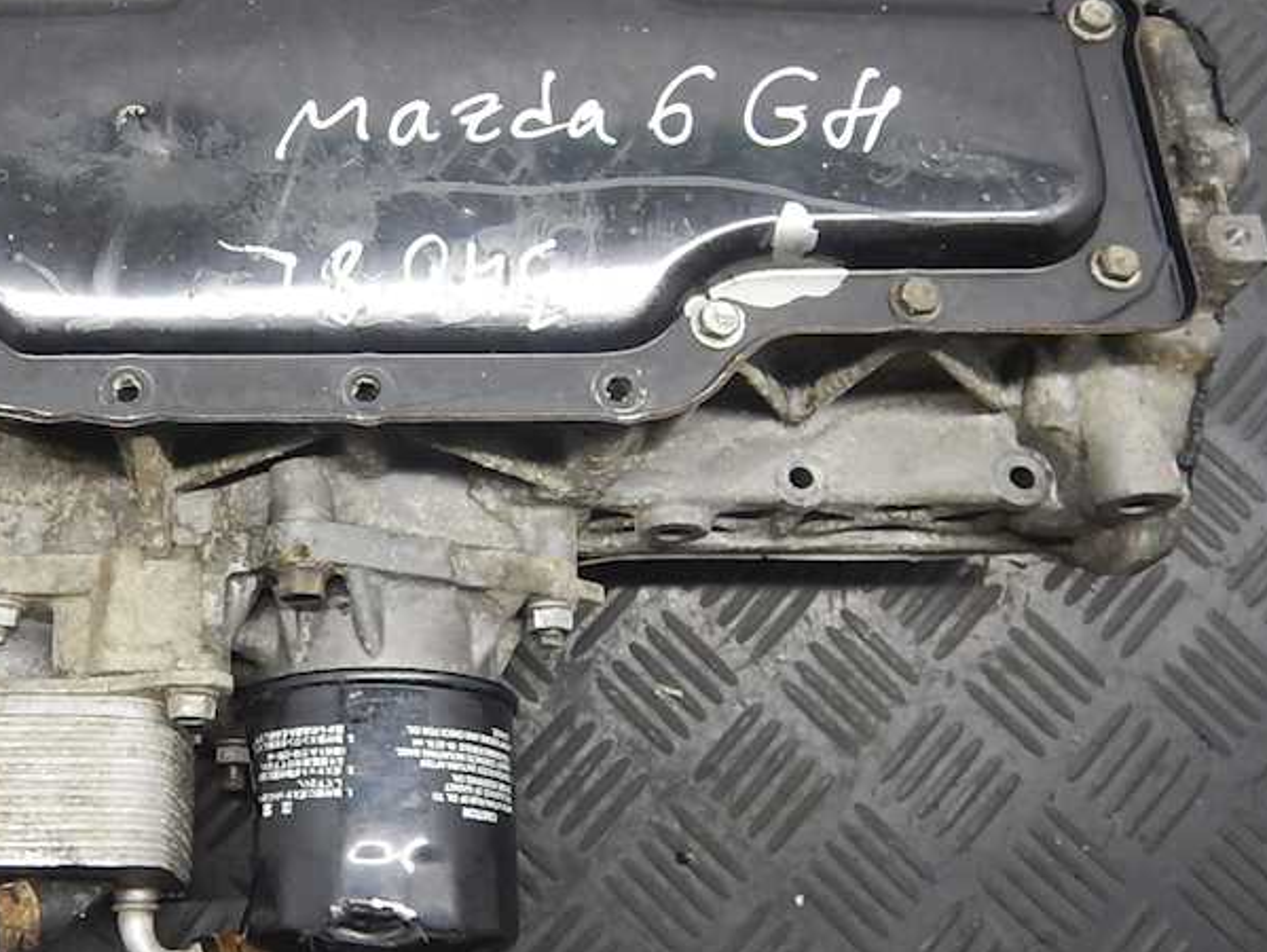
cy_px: 353
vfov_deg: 35.0
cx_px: 313
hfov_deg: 44.2
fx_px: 1502
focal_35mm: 41
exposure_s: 1/30
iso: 400
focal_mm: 4.3
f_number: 2.8
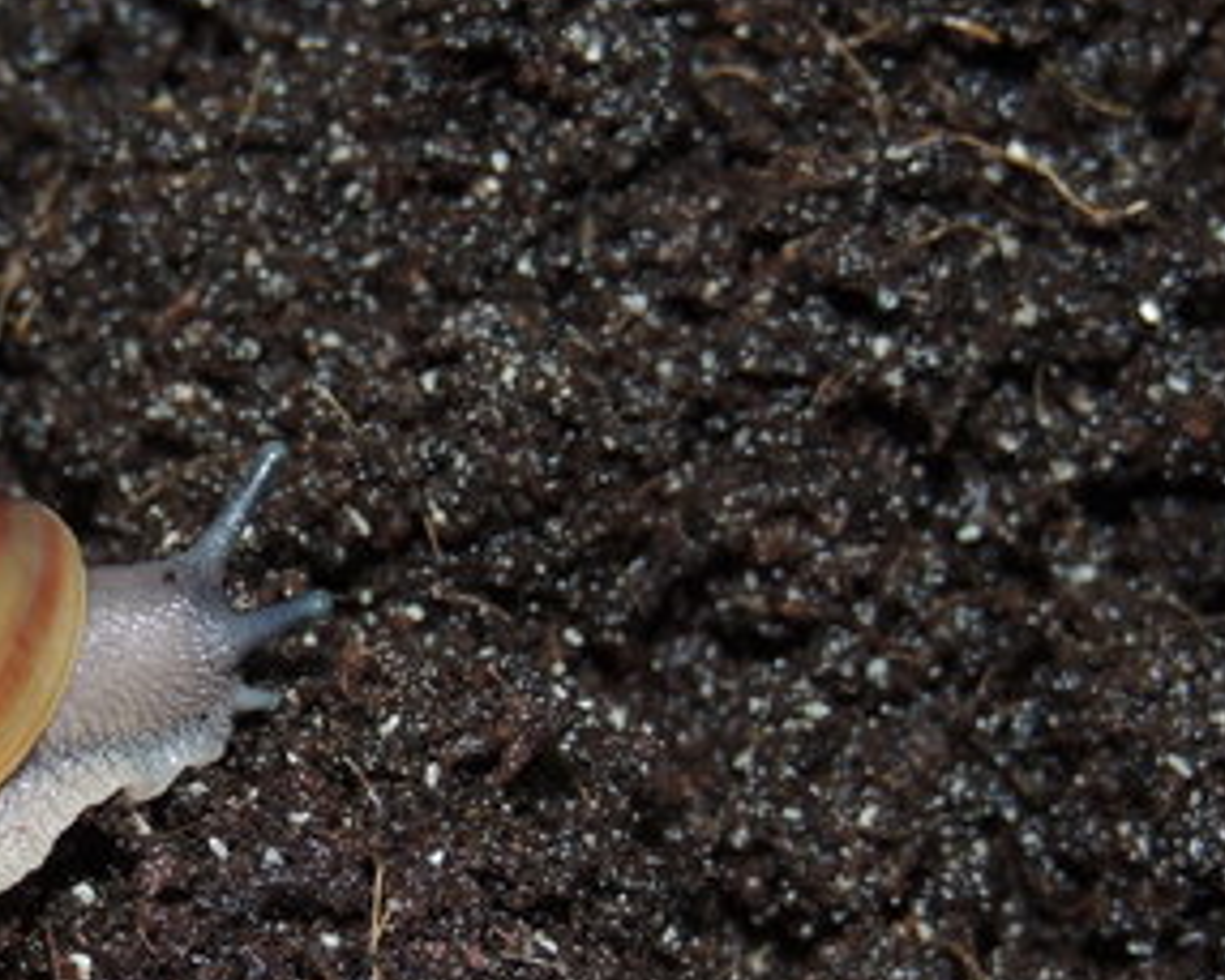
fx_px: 6673
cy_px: 698
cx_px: 13
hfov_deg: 10.4
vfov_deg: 8.4
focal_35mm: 184
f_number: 4.1
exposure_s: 1/60
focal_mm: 16
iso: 200
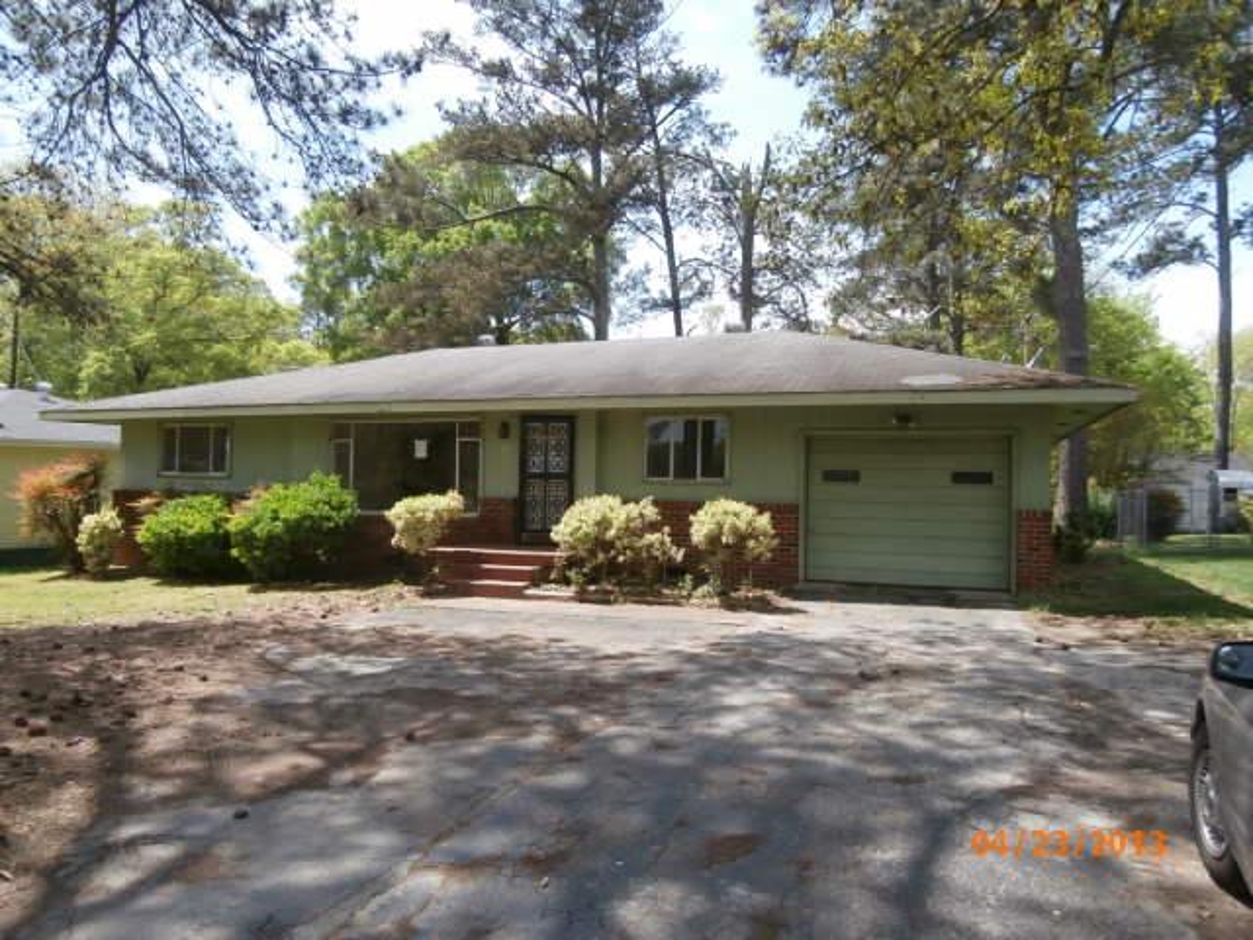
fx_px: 869
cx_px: 626
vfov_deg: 56.8
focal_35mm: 24
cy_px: 470
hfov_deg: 71.6
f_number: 3
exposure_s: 1/400
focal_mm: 4.2
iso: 100
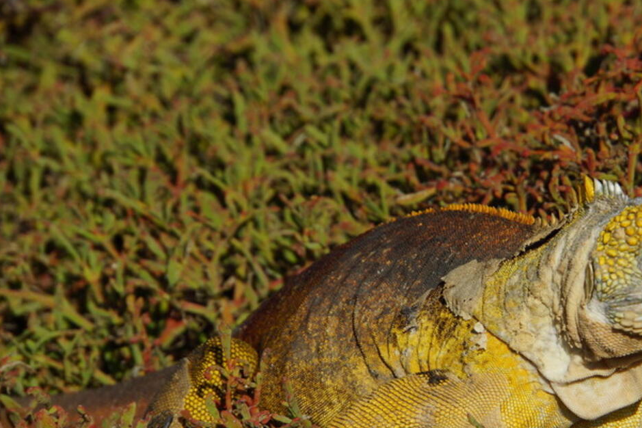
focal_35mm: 511
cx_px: 487
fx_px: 9112
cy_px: 300
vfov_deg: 2.7
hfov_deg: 4.0
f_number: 6.3
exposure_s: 1/400
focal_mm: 200
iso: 100
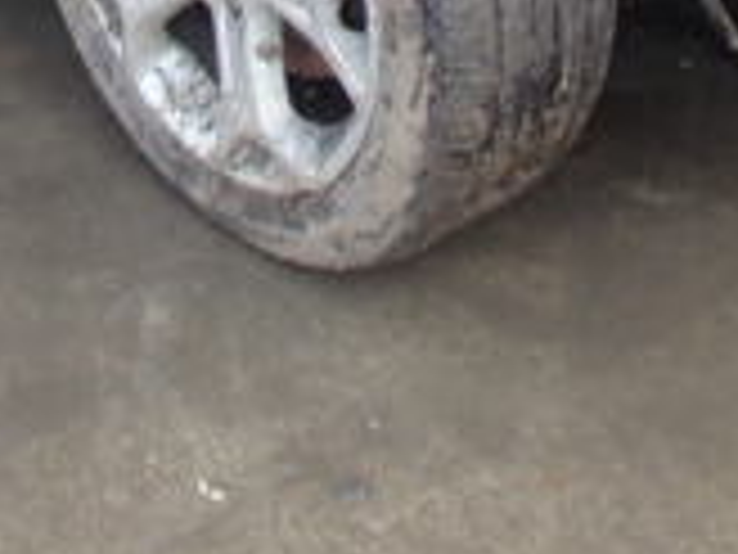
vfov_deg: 12.5
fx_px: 2324
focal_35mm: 109
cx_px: 428
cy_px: -401
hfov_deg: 18.0
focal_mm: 5
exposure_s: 1/60
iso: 100
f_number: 3.9
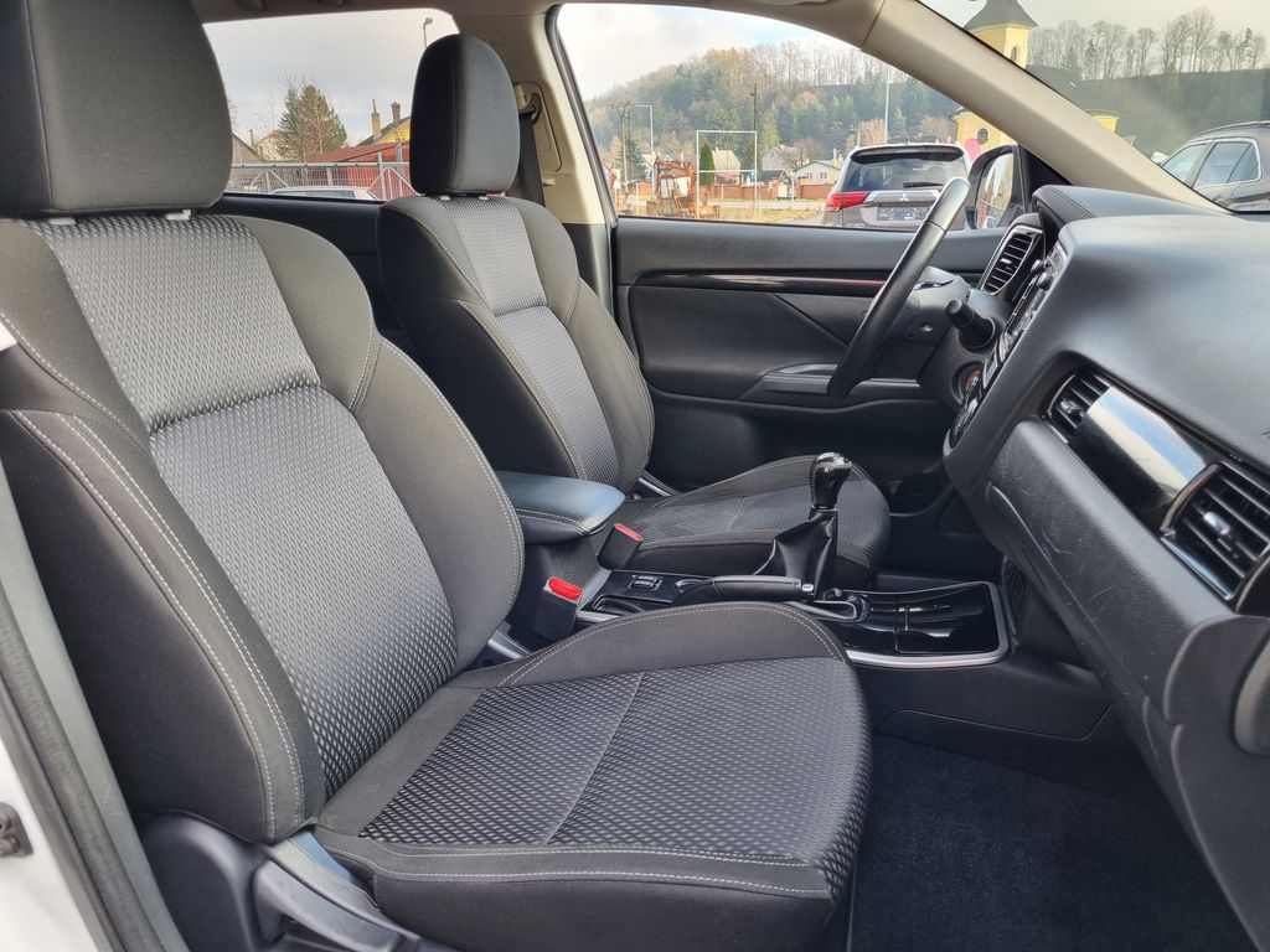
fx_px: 954
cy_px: 476
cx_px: 635
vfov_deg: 53.1
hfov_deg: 67.3
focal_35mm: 26
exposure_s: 1/115
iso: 50
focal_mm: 5.4
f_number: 1.8
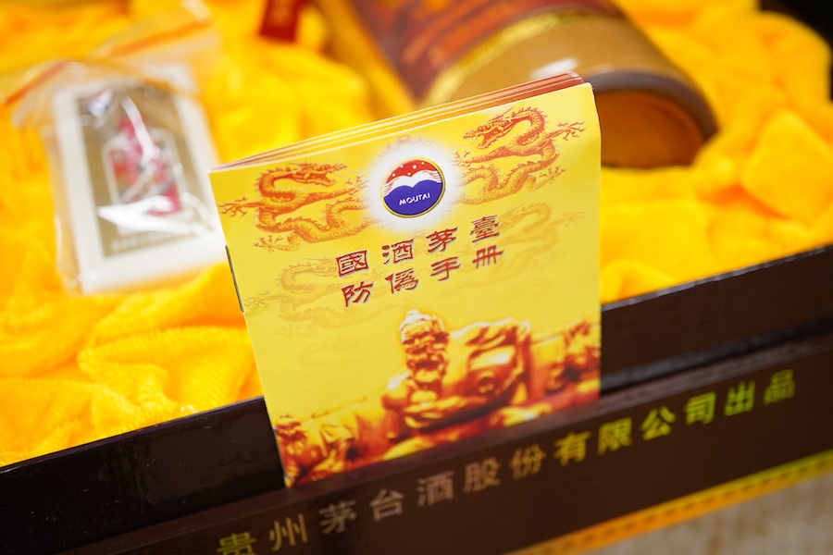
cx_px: 416
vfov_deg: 29.9
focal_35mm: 45
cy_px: 278
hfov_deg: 43.6
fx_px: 1041
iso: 1250
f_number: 5.6
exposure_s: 1/125
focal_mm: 30
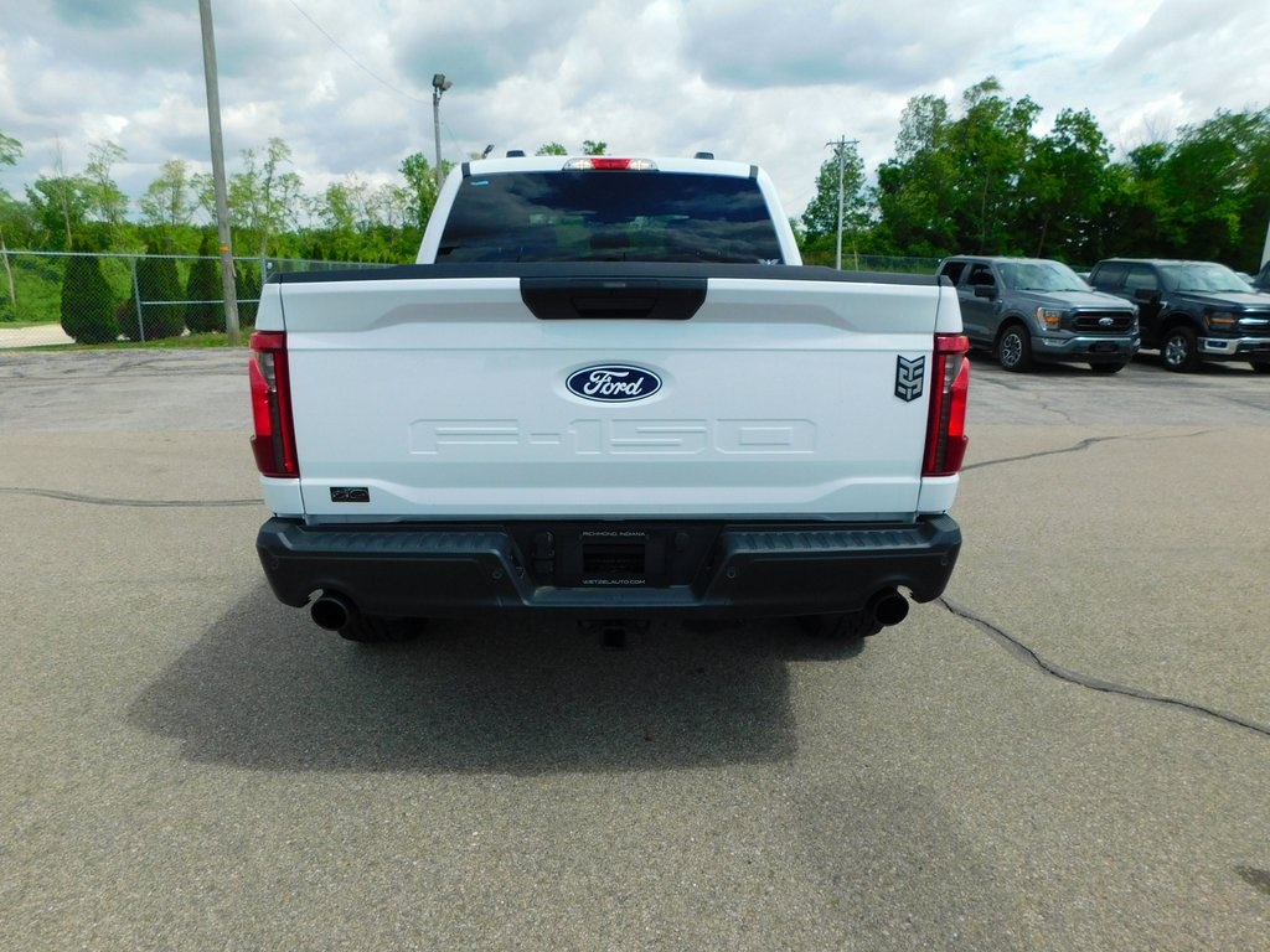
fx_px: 844
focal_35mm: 23
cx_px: 635
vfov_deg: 58.9
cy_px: 476
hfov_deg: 73.9
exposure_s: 1/500
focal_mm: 4
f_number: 6
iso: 125
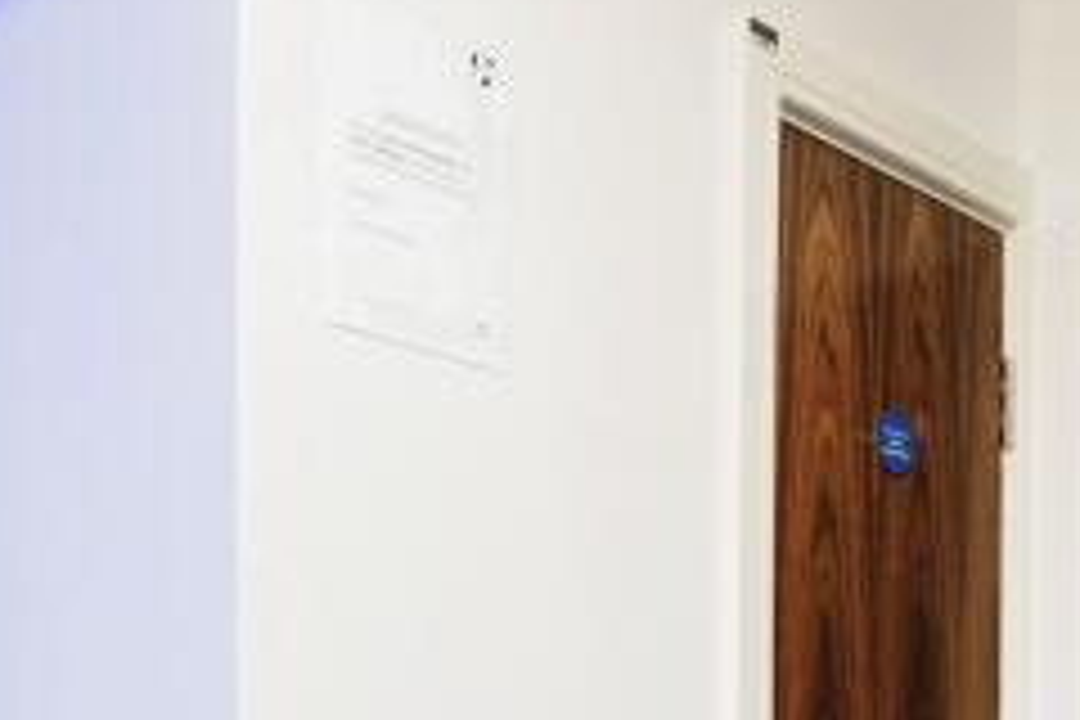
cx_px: 801
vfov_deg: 18.8
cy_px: 1073
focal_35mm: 64
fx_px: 1920
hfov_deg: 30.9
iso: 800
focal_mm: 15
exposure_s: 1/6
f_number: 8
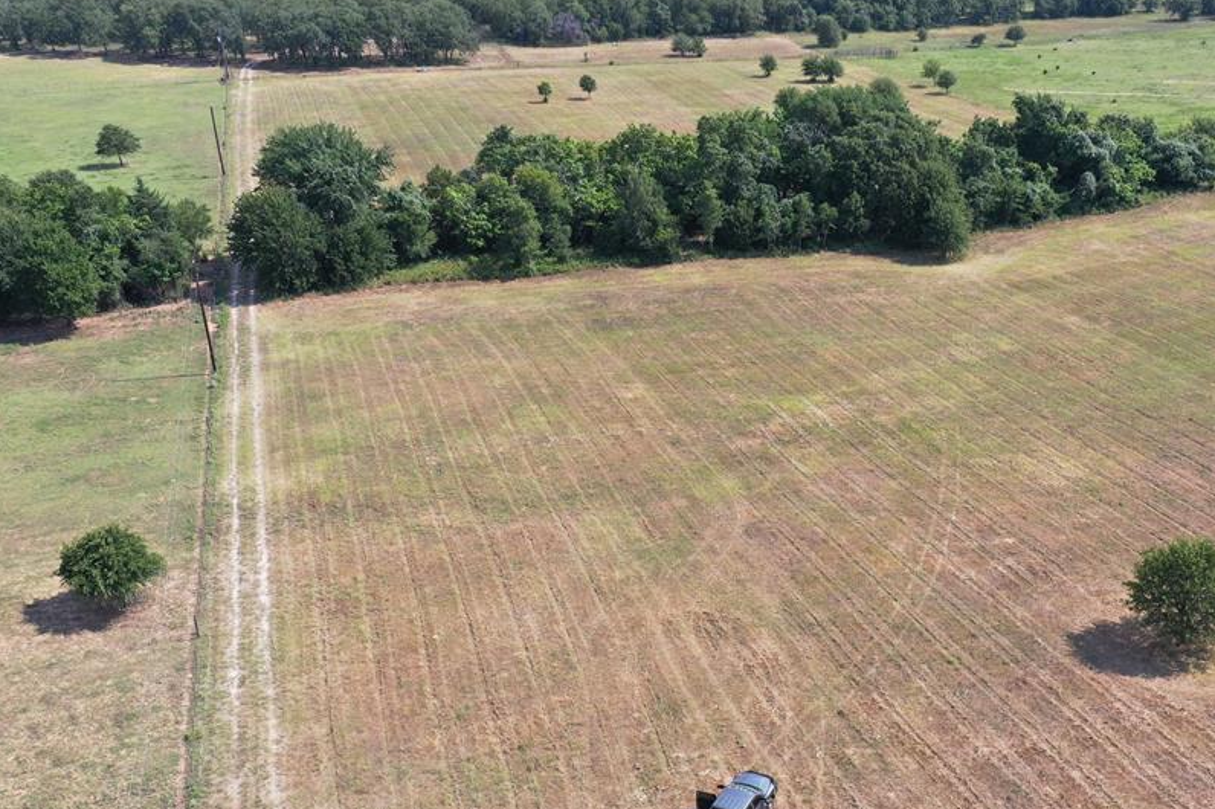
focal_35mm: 36
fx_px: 1214
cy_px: 485
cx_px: 754
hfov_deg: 52.6
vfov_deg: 36.7
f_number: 5
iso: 100
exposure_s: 1/320
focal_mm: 10.26
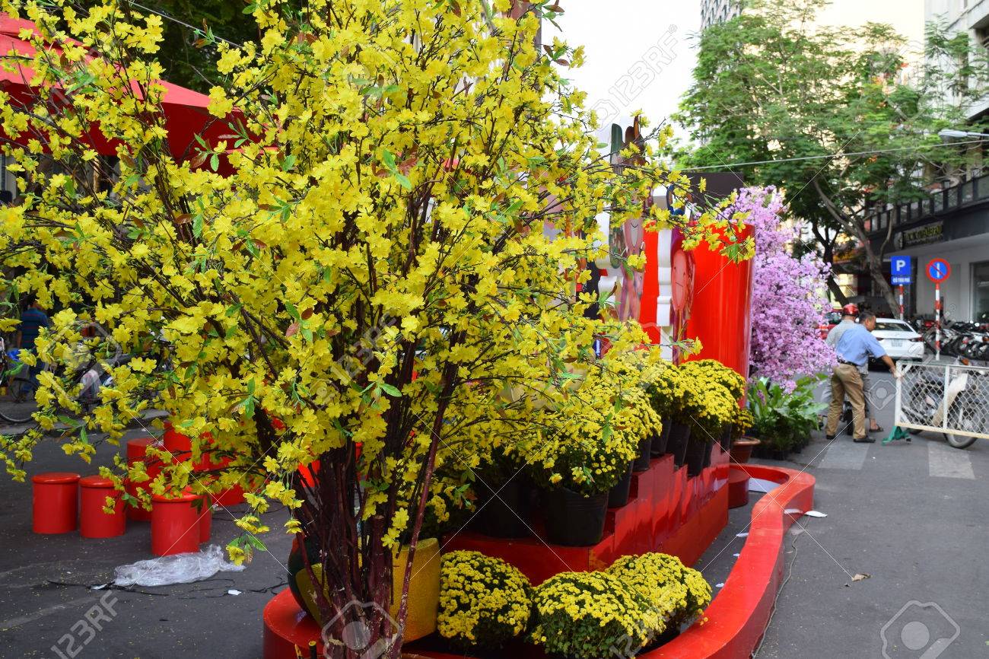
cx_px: 494
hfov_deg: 49.6
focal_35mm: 39
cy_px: 330
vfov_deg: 34.2
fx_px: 1071
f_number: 7.1
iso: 100
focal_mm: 26
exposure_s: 1/60
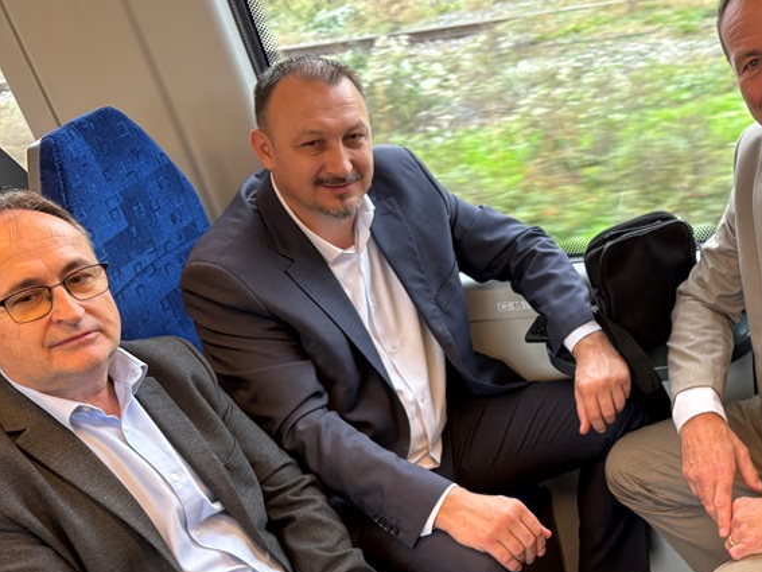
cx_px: 580
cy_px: 398
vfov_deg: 30.6
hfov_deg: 39.2
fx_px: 1035
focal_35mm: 47
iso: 125
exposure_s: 1/93
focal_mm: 5.96
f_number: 1.6
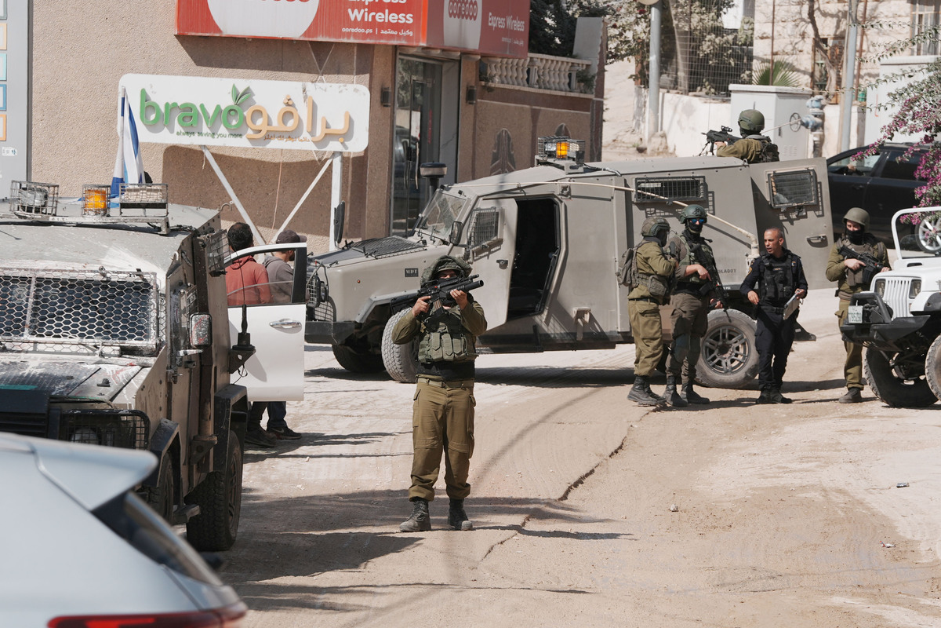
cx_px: 470
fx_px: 7763
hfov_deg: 6.9
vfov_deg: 4.6
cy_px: 314
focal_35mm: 297
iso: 200
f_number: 8
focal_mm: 198
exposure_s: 1/1250
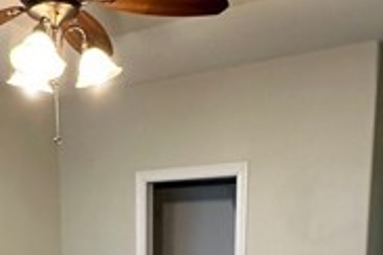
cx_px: 117
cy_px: 322
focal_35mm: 51
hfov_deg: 38.3
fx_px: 543
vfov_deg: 23.7
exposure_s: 1/60
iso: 640
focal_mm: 2.22
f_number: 2.2
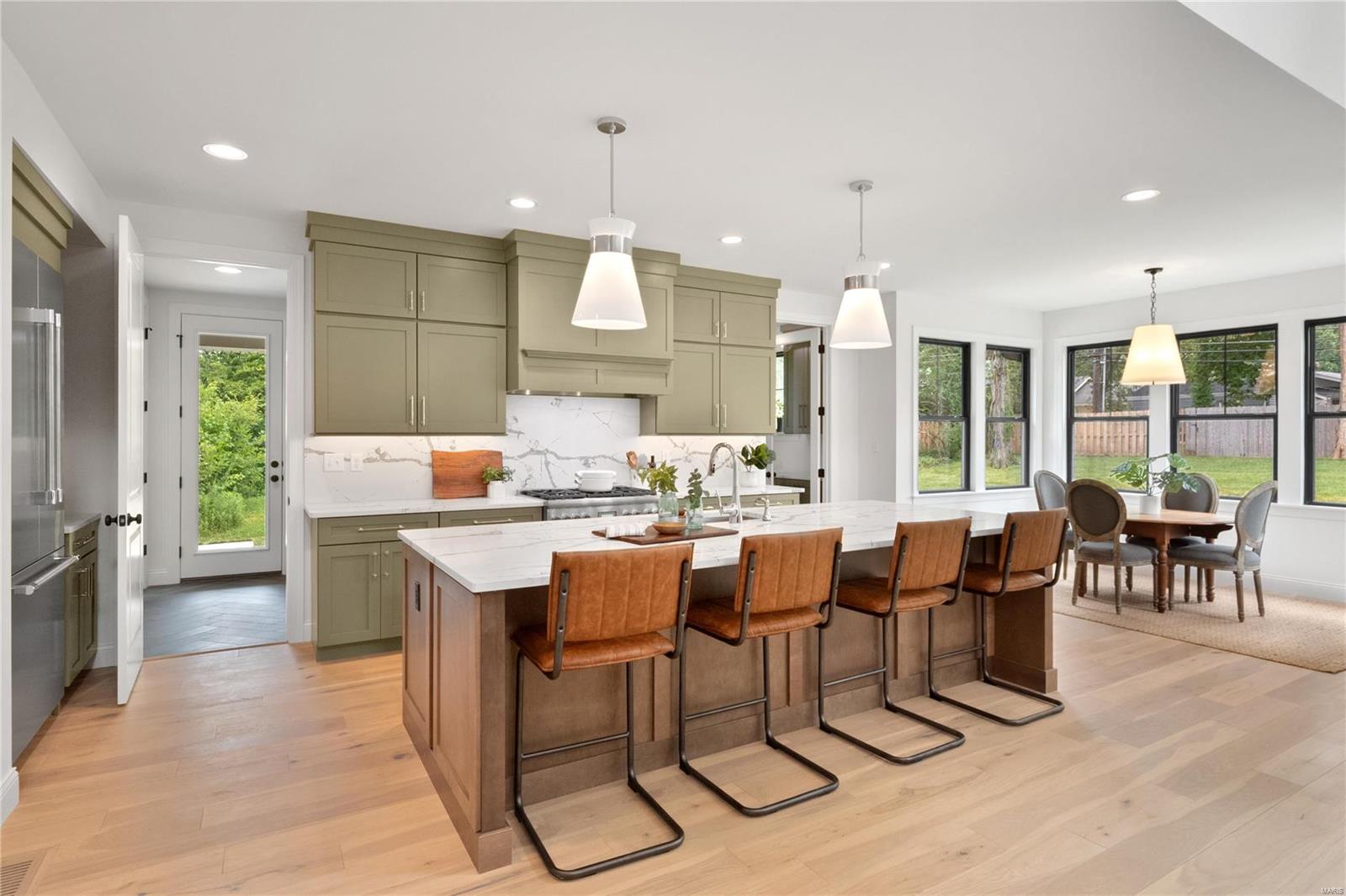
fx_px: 673
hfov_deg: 90.0
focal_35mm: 18
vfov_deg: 67.4
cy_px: 448
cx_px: 673
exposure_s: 1/20
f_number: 8
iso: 400
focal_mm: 9
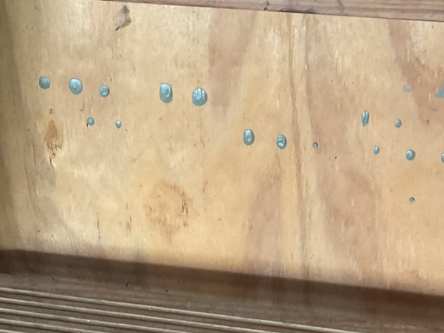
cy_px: 49
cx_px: 233
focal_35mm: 74
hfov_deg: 26.3
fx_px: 949
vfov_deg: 19.6
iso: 125
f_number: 1.8
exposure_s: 1/60
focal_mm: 3
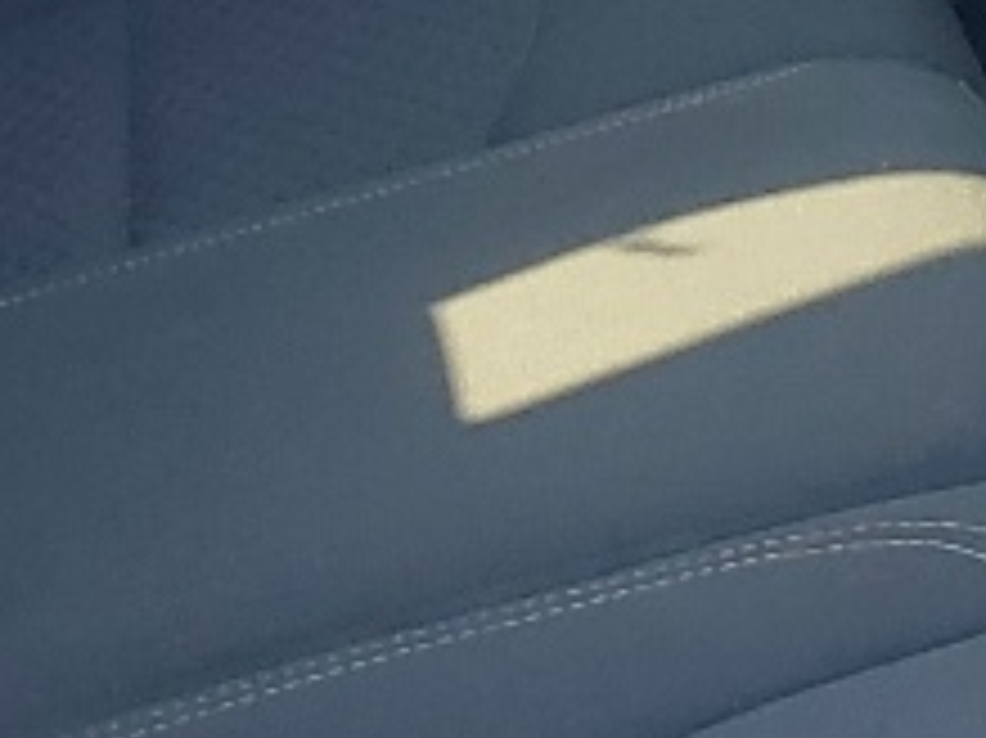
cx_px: 450
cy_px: -176
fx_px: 5409
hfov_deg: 10.4
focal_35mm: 190
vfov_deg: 7.7
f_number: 1.5
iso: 54
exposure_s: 1/120
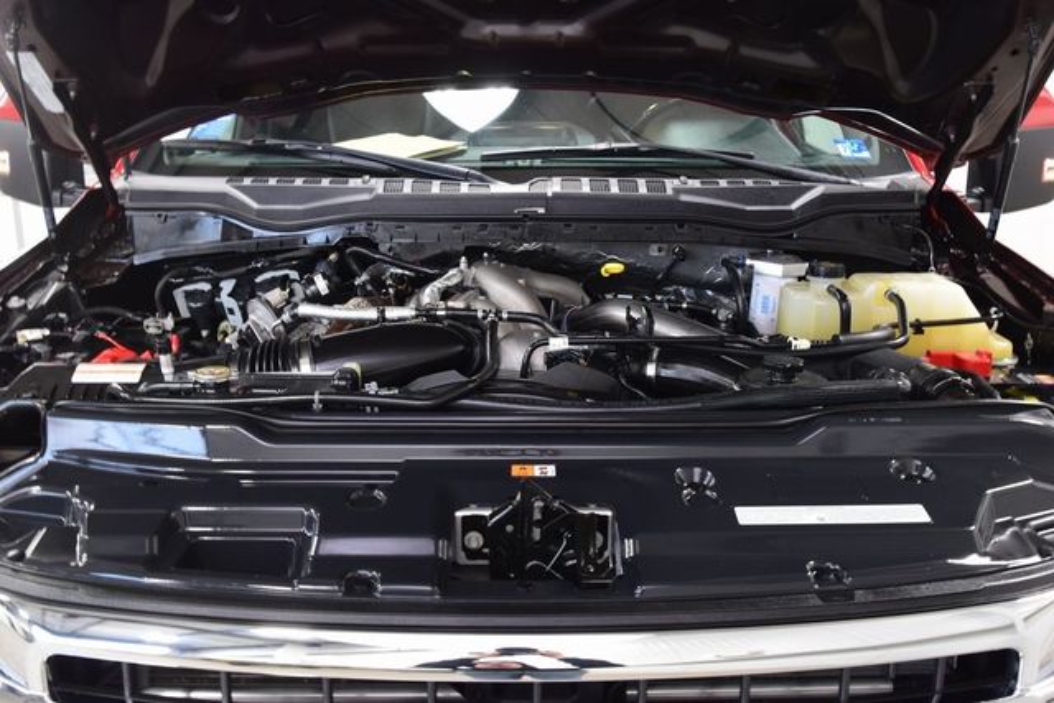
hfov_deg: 53.1
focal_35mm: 36
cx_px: 527
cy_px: 352
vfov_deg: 36.9
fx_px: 1054
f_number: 6.3
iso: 1100
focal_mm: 24
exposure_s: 1/15
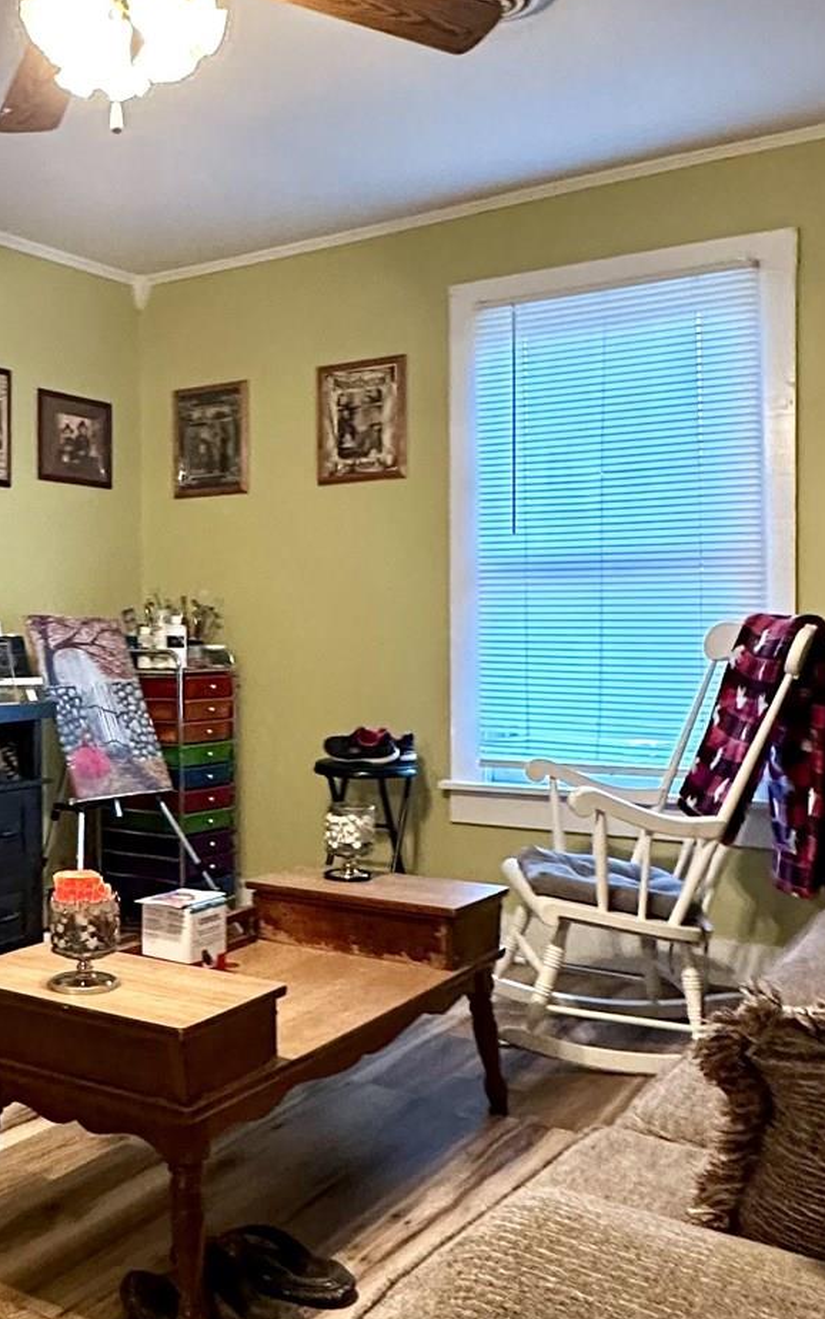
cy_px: 650
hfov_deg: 33.0
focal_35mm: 37
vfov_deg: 52.7
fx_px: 1330
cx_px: 110
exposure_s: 1/60
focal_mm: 2.22
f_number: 2.2
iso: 800
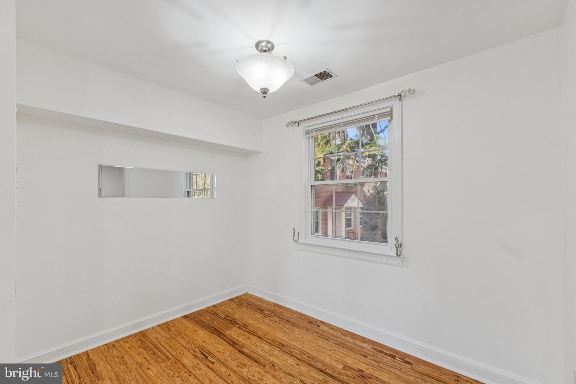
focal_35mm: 15
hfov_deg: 100.4
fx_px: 240
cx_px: 288
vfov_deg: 77.3
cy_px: 192
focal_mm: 10
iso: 250
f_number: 9
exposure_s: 1/25
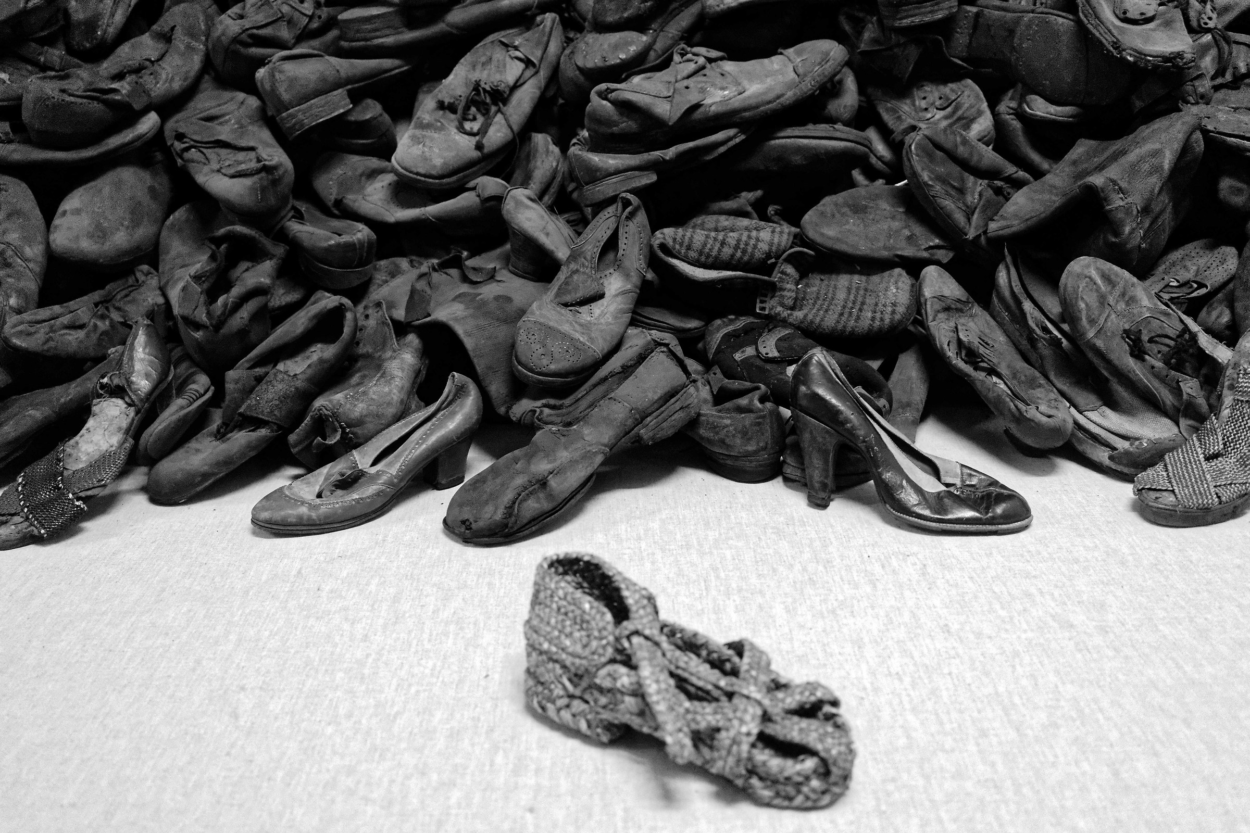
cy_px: 416
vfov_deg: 37.9
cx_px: 625
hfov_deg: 54.4
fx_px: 1215
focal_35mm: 35
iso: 6400
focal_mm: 35
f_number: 4
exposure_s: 1/60
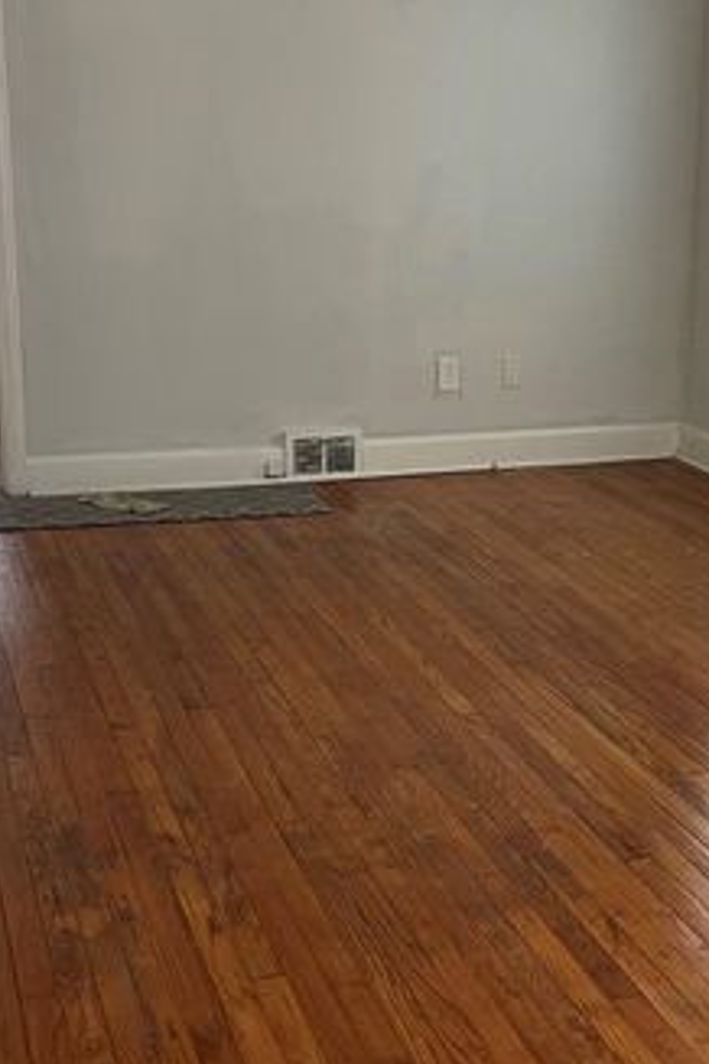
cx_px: 501
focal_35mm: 53
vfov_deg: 37.5
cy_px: 548
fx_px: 1566
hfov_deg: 25.3
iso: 400
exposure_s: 1/60
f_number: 1.6
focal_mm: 5.1
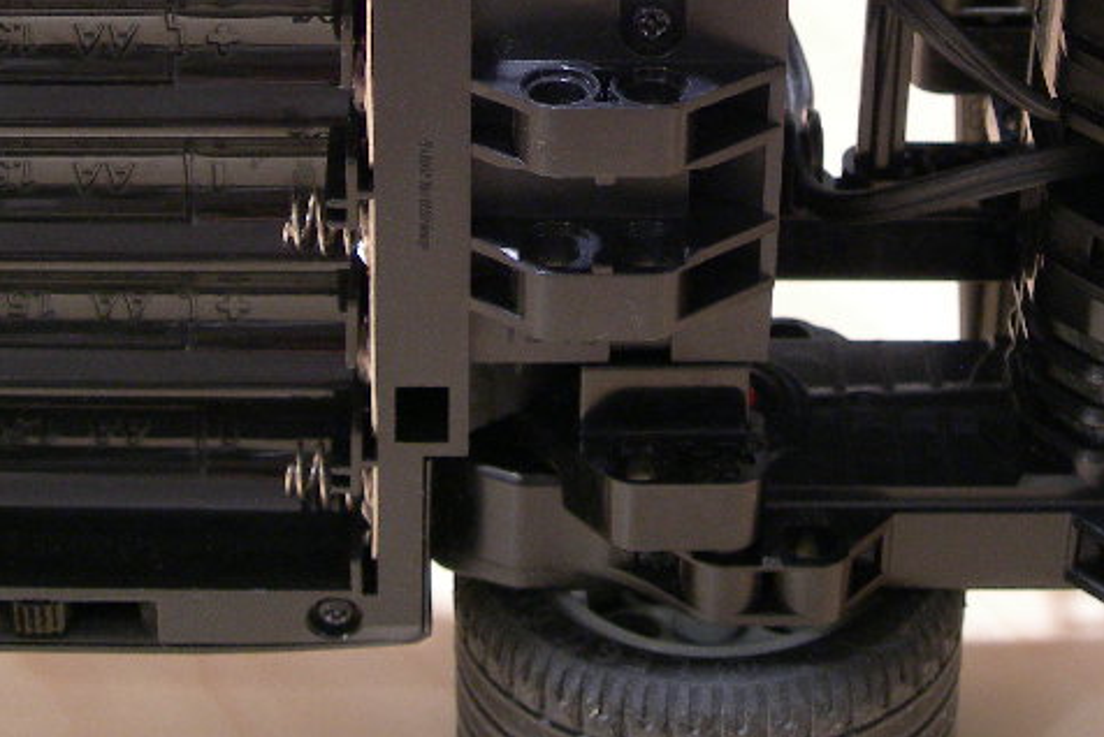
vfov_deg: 11.9
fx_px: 3498
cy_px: -39
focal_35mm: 114
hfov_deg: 17.9
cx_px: 589
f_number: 3.2
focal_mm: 10.6
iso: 145
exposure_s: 1/3.9
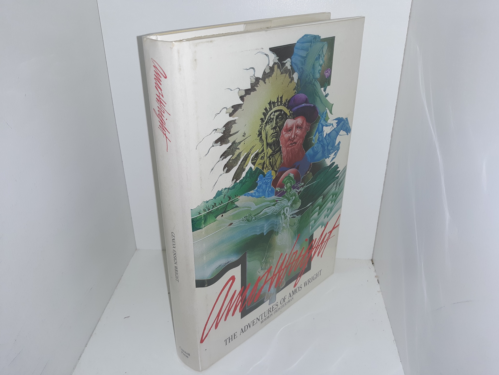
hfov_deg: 63.4
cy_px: 188
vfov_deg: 49.7
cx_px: 250
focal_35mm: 28
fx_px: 404
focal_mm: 3.7
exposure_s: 1/156
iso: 40
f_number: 1.7
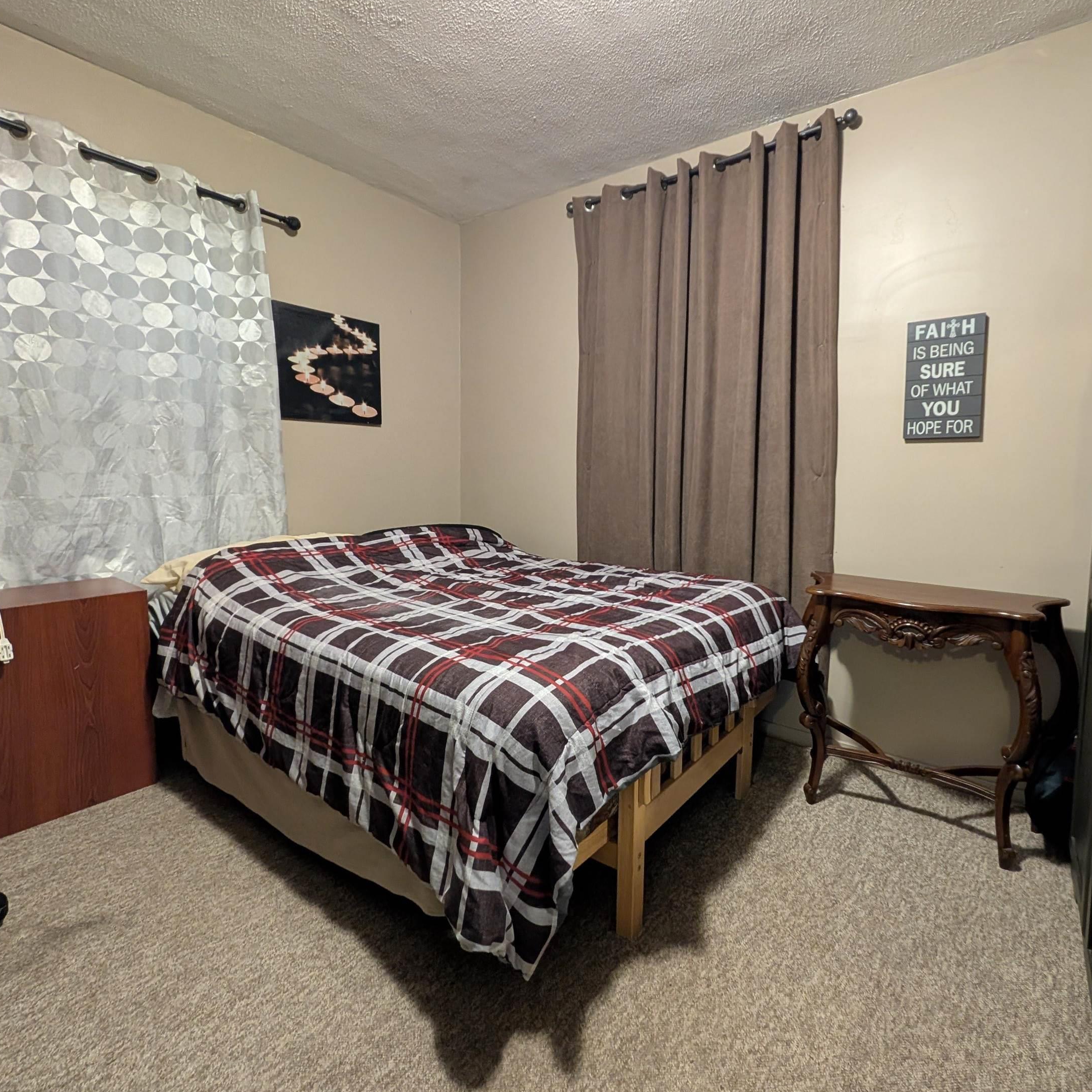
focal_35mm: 15
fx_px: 535
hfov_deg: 90.0
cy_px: 517
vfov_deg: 91.0
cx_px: 653
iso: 353
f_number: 1.7
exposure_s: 1/24
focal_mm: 2.02
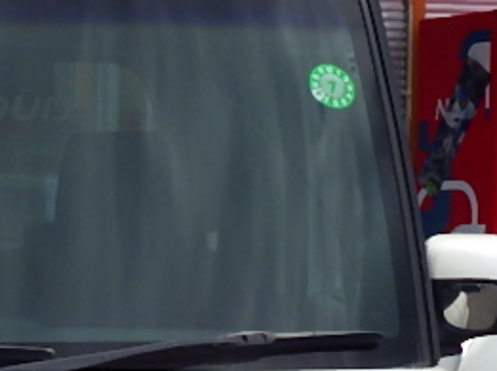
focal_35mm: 165
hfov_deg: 11.8
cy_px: 578
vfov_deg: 8.7
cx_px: -76
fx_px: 2366
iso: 125
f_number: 5
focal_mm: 7.5
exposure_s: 1/1500
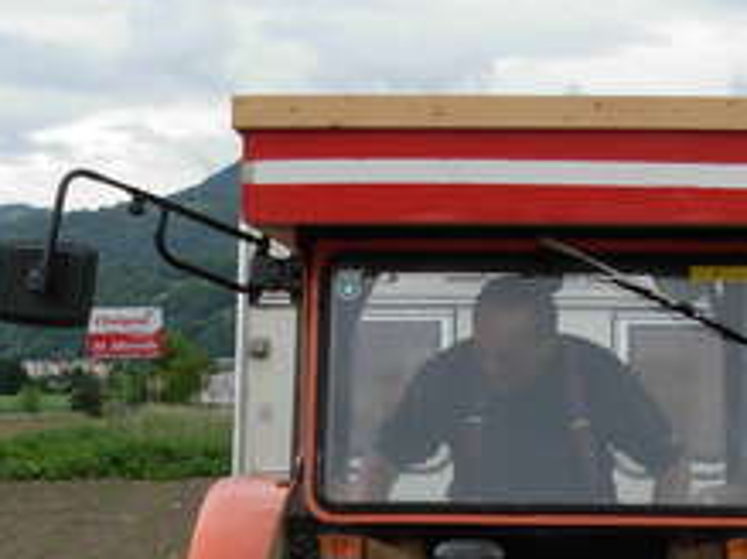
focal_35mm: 104
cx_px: 304
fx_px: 2243
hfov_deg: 18.9
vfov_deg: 14.0
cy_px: 569
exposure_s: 1/609
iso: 79
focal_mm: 6.3
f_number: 2.9
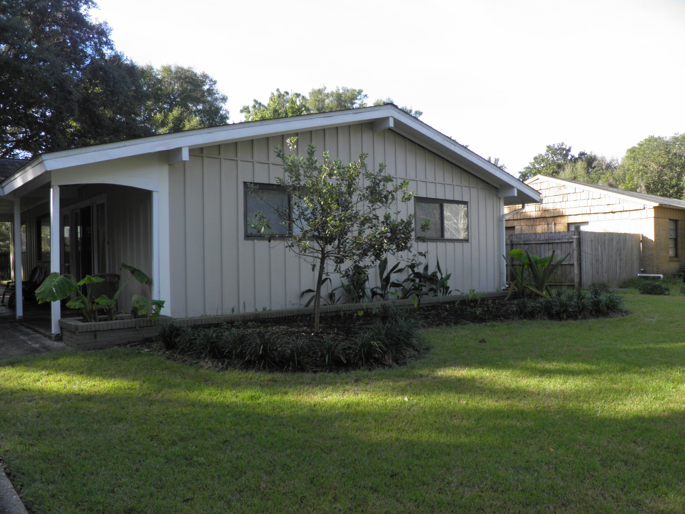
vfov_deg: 49.7
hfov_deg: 63.4
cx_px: 342
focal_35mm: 28
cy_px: 257
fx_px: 554
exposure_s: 1/60
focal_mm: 4.9
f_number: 5.7
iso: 50
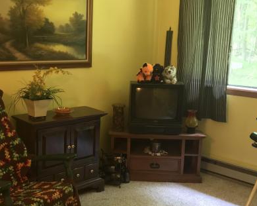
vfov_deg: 33.4
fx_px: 342
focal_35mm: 45
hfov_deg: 41.0
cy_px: 116
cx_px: 105
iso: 125
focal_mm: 3.99
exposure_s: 1/30
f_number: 1.8
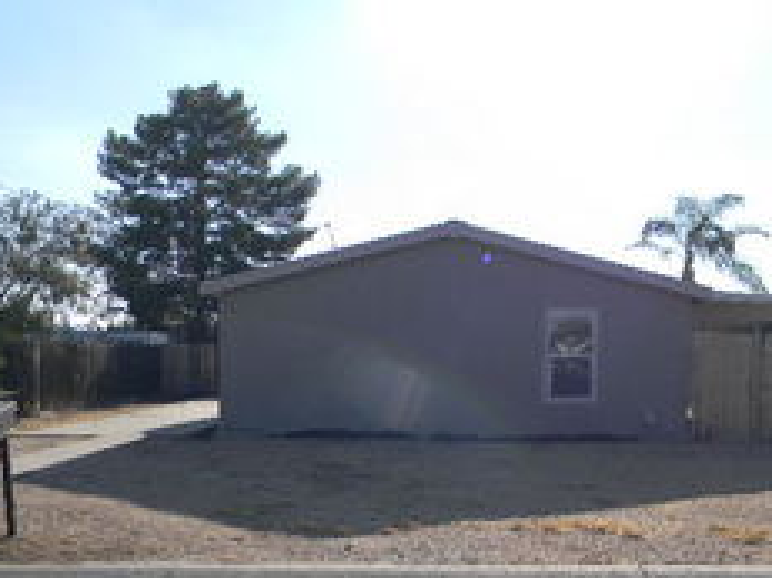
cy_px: 381
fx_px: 936
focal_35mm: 42
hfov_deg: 44.7
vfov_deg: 34.0
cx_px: 441
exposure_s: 1/360
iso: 112
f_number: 7
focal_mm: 5
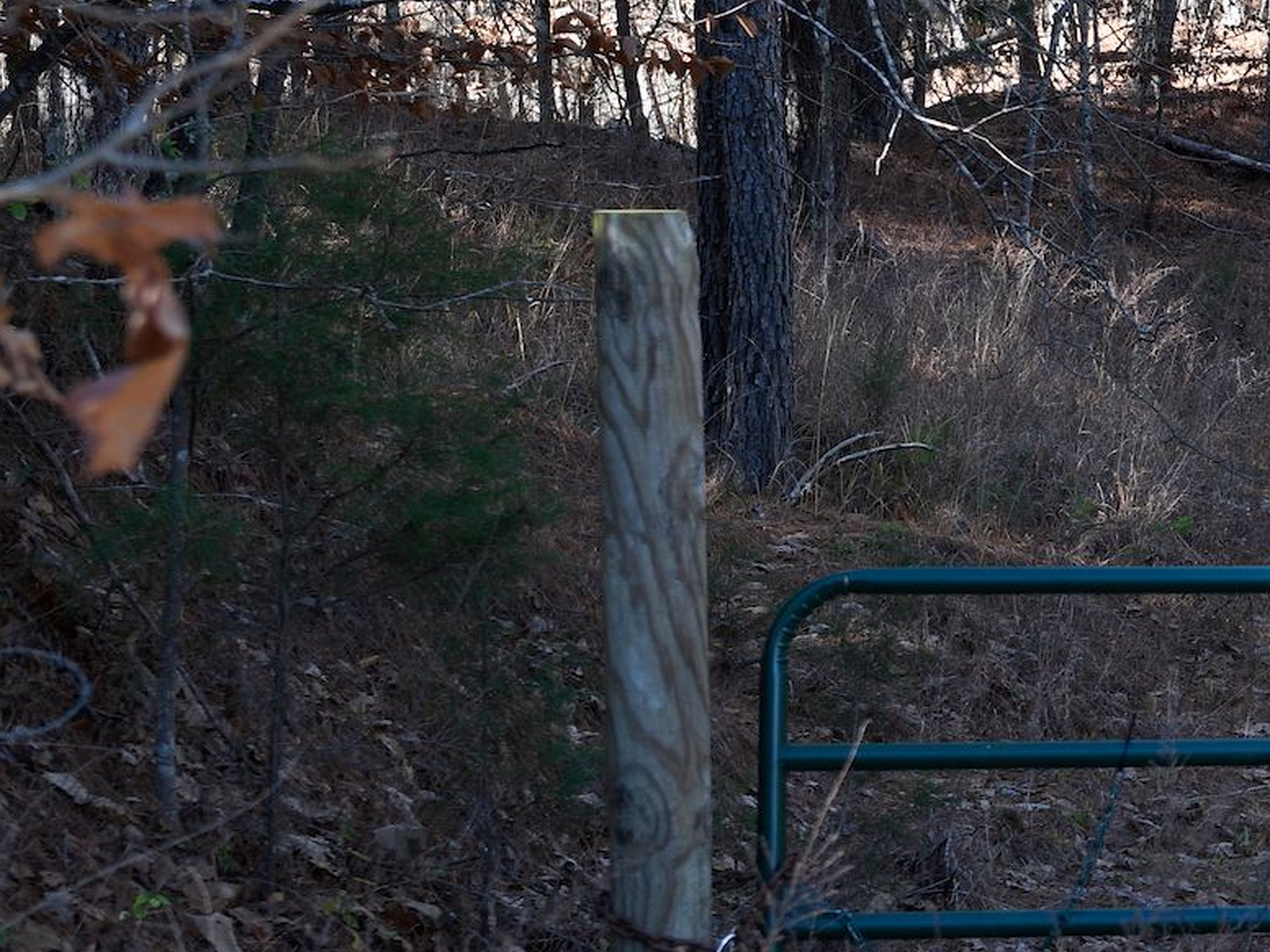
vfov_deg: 10.2
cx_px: 2072
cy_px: 526
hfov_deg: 12.6
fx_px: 5356
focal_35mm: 146
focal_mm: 46
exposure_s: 1/80
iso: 180
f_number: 5.6
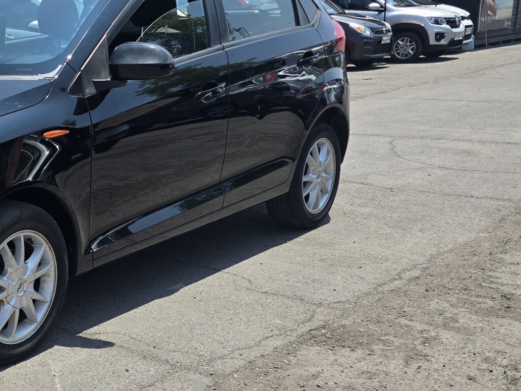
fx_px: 858
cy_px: 238
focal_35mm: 57
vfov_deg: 25.6
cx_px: -87
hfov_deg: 29.5
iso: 12
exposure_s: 1/722
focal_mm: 6.3
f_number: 1.7
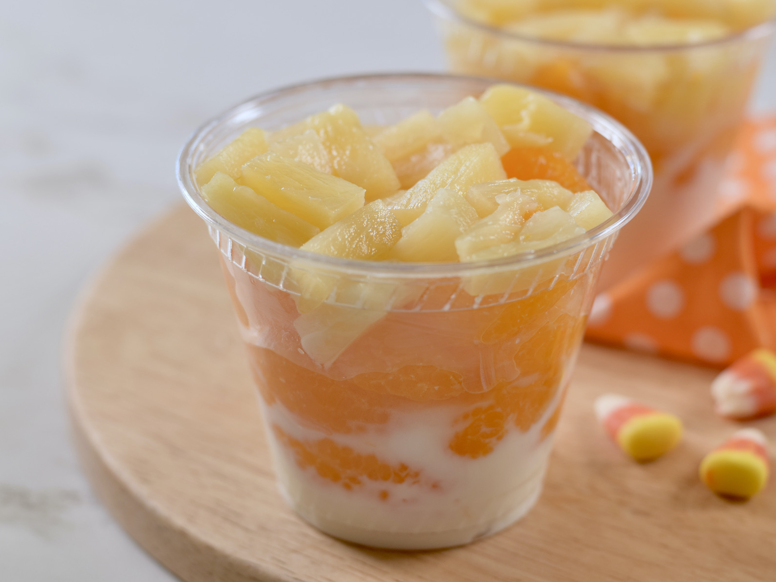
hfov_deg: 23.8
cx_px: 428
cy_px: 291
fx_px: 1838
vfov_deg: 18.0
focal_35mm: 82
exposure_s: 1/60
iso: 200
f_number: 4.5
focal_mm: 50
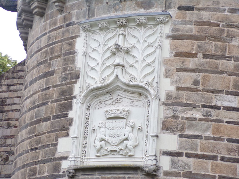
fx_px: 684
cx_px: 120
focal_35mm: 99
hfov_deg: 19.8
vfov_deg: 14.9
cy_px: 90
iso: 80
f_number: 4.2
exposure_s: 1/240
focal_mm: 17.7
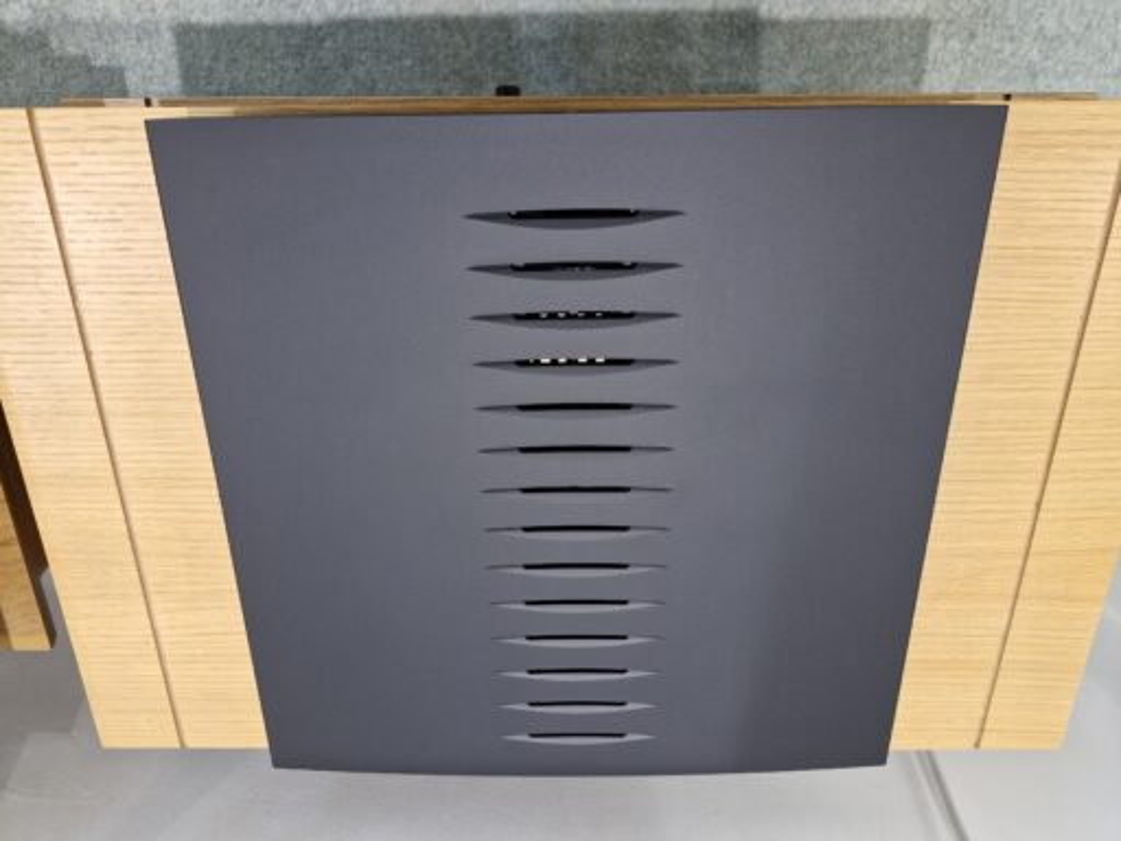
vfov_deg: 58.9
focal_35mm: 23
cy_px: 420
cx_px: 560
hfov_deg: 73.9
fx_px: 745
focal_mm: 5.54
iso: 50
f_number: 1.8
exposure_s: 1/100
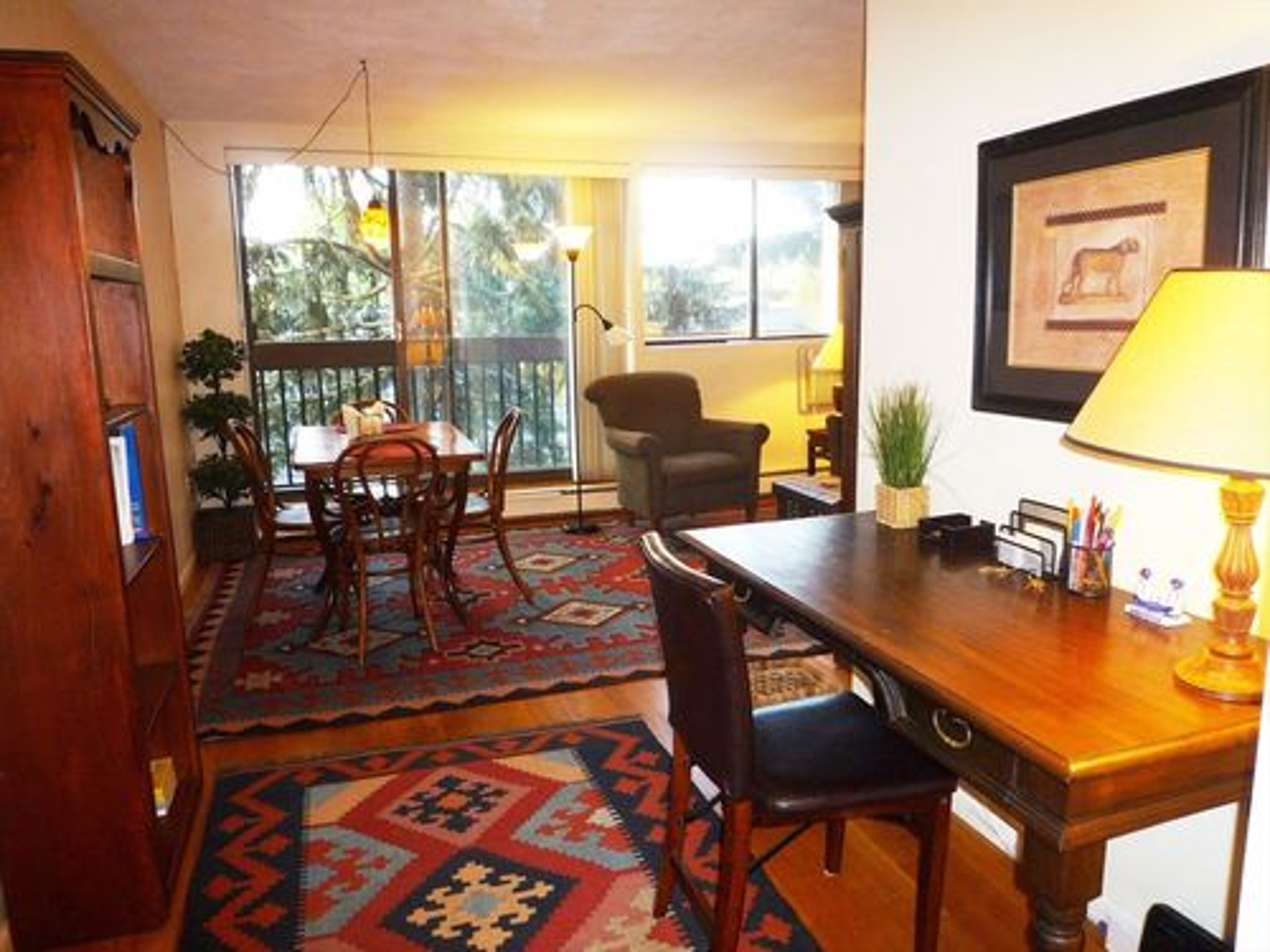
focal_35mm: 25
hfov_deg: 69.4
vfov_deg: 54.9
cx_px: 635
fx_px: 917
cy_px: 476
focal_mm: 4.4
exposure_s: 1/30
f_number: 2.8
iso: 100
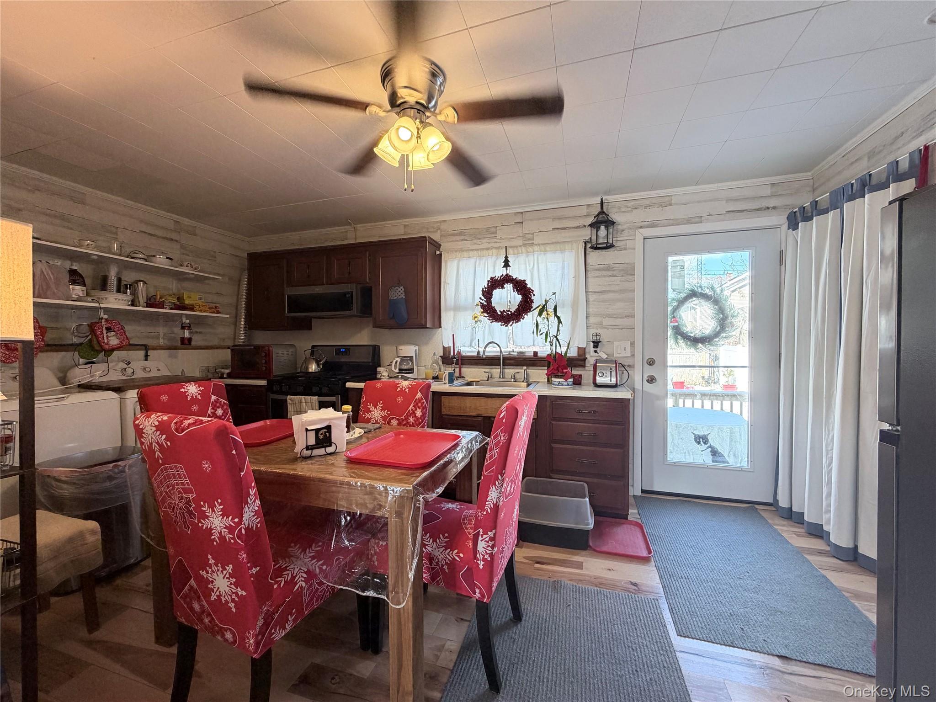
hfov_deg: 102.1
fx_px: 379
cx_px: 468
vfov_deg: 85.7
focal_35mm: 14
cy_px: 351
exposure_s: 1/60
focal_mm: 2.22
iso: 160
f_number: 2.2
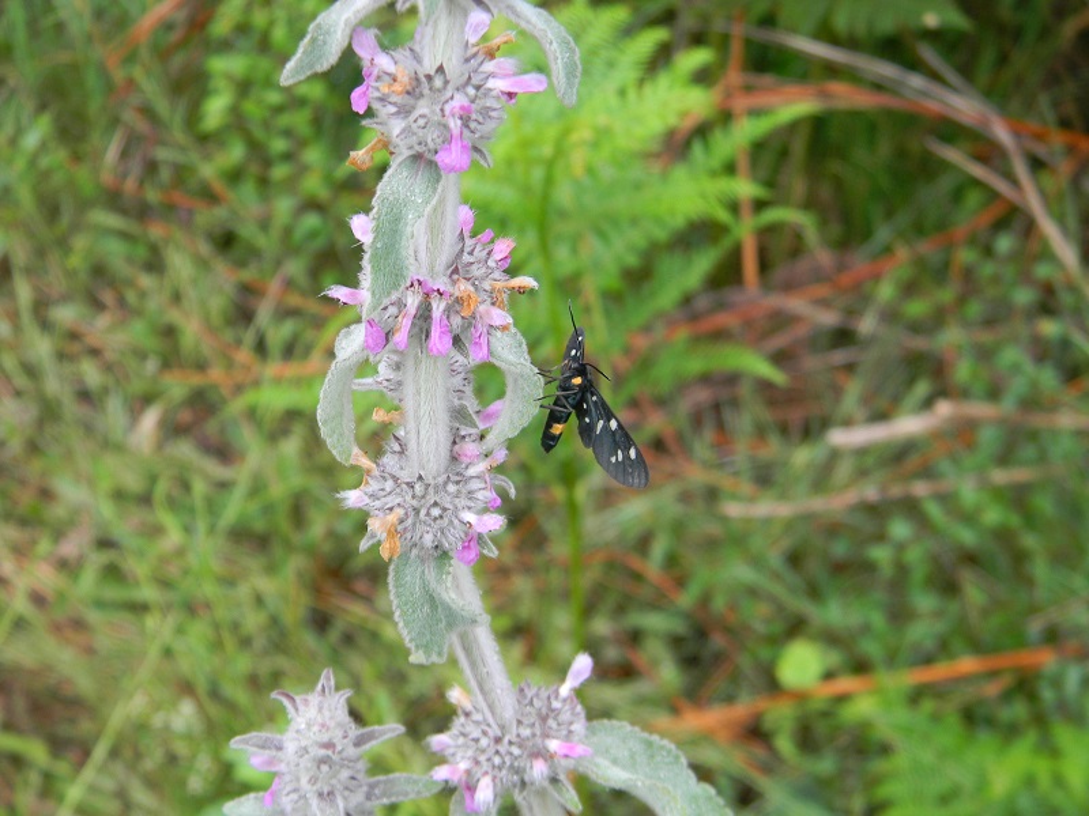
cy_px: 408
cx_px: 544
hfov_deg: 23.6
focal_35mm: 83
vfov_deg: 17.8
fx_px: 2611
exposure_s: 1/30
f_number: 4.5
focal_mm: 15.1
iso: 106
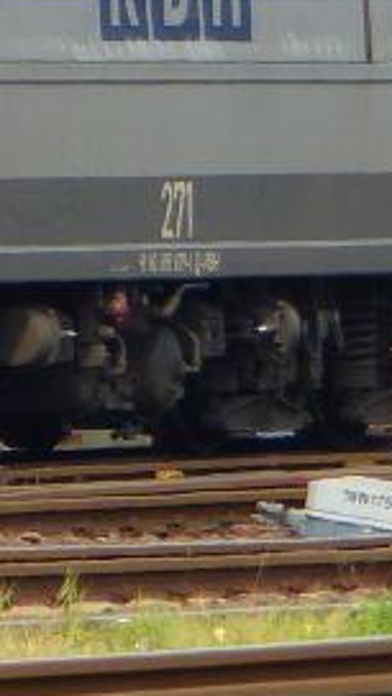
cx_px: -266
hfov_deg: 0.8
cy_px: -310
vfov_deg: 1.4
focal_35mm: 1554
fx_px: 28716
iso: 100
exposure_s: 1/500
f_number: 3.2
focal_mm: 58.2
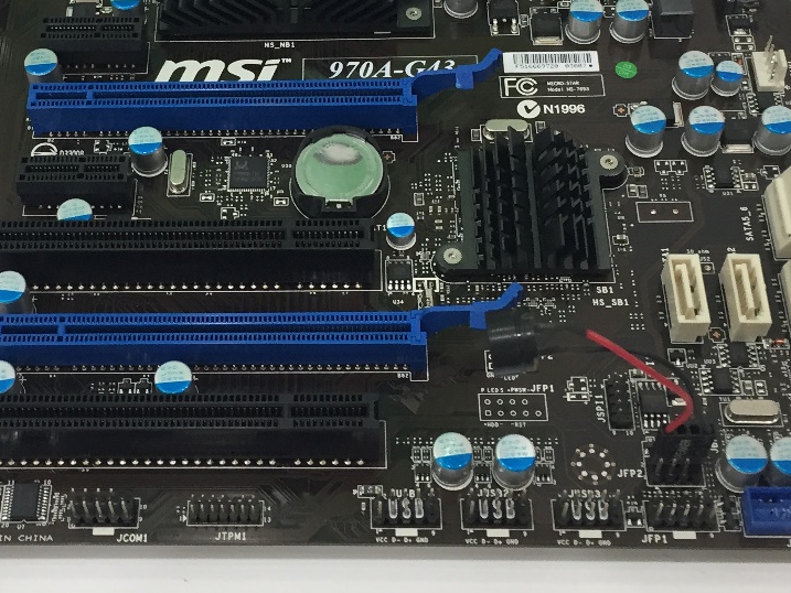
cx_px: 270
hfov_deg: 29.2
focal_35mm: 66
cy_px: 57
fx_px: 1508
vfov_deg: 21.7
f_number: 2.2
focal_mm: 4.15
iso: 100
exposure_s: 1/33
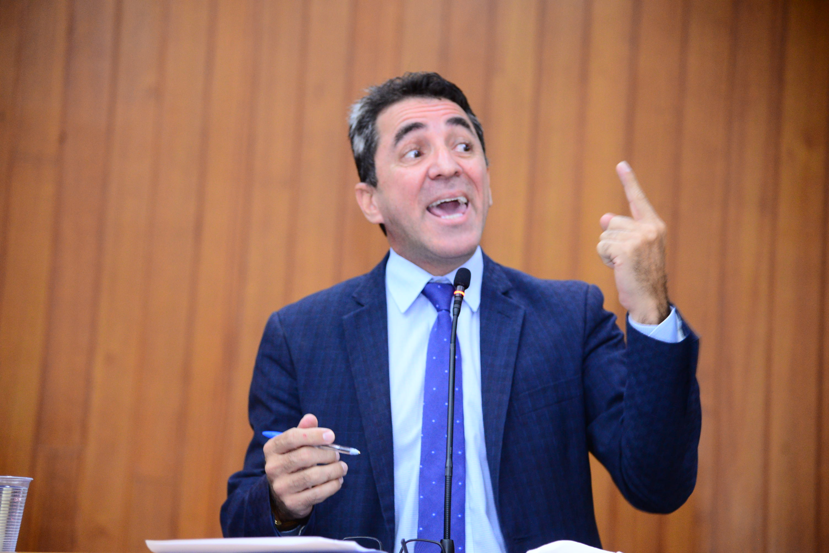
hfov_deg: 19.4
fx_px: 2419
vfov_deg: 13.1
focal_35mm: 105
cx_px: 414
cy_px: 276
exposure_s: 1/80
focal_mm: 105
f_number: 4
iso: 2500
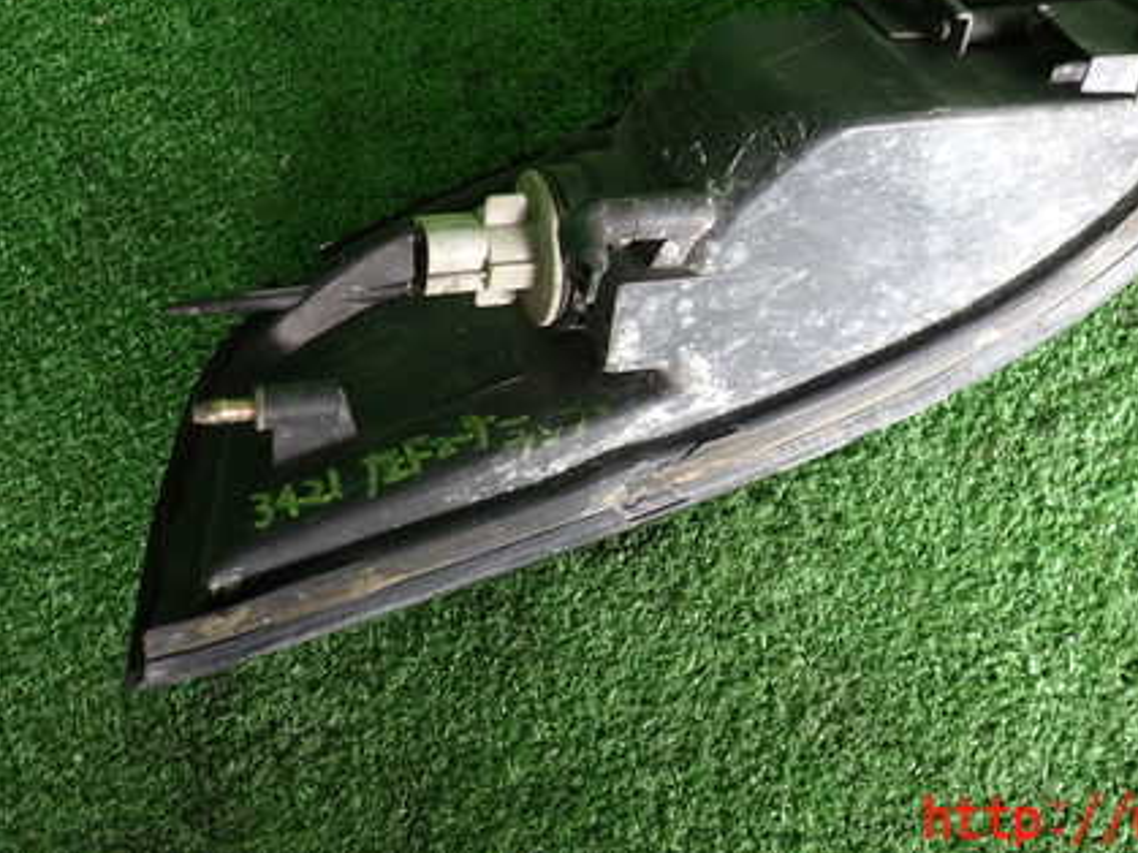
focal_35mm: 43
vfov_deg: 33.1
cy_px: 244
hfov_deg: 43.5
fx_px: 1413
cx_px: 722
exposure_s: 1/30
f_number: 2.3
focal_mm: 5.4
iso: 200
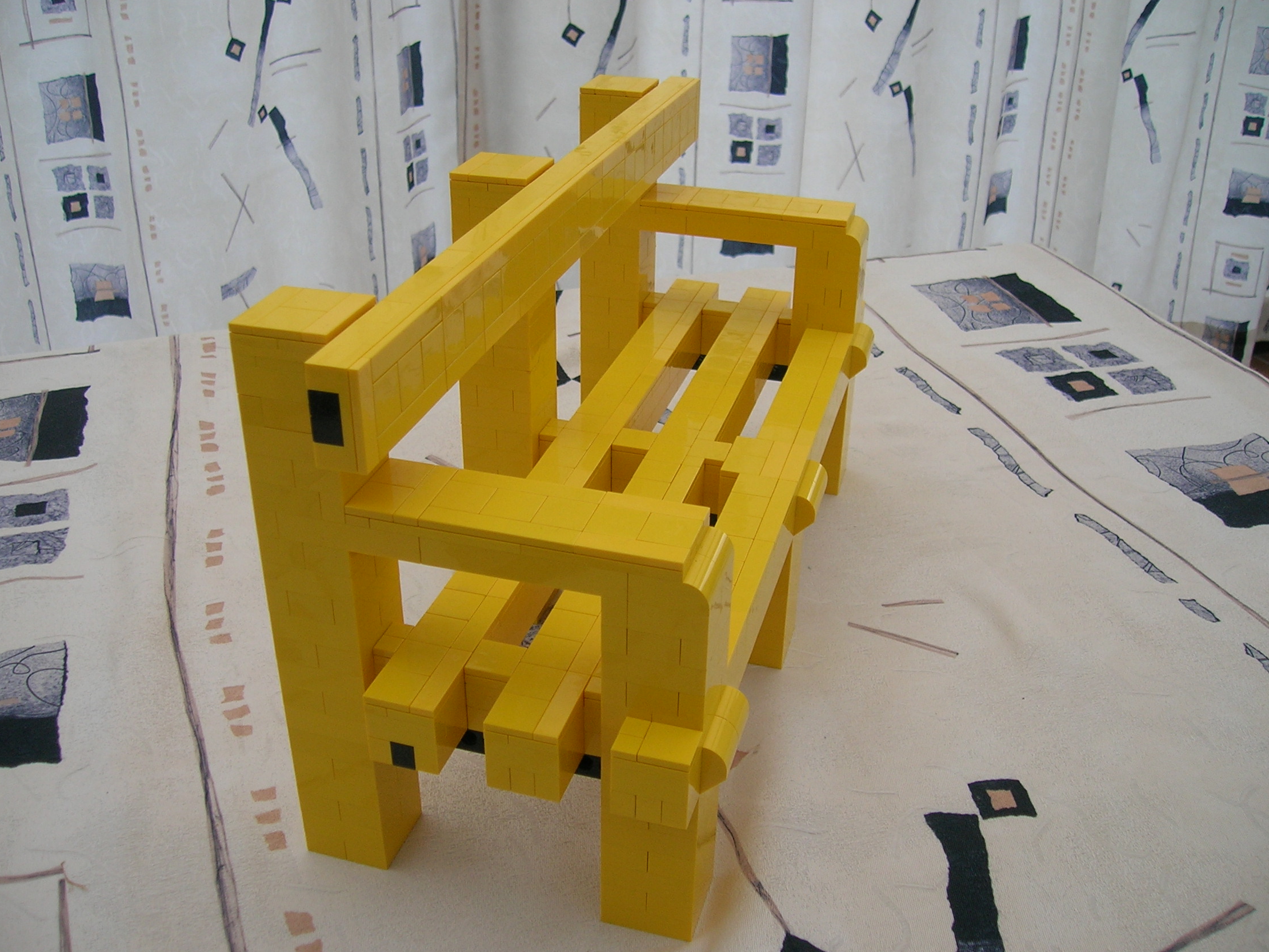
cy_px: 473
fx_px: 1283
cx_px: 633
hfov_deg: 52.6
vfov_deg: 40.7
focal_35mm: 35
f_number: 2.9
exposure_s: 1/80.4
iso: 50
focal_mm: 5.7
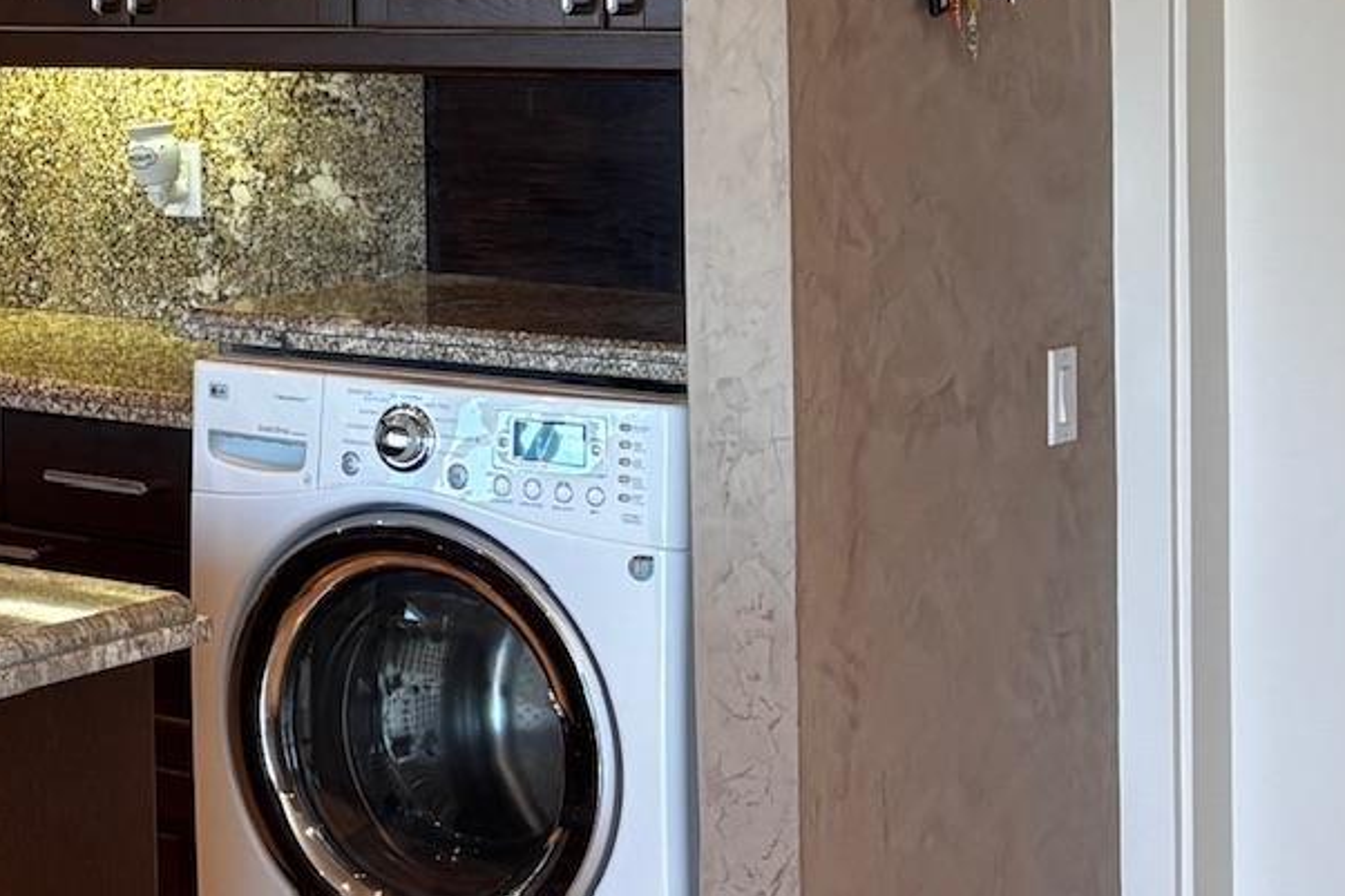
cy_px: 56
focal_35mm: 92
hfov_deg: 20.8
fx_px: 3436
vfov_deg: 14.7
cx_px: -239
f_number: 1.6
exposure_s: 1/60
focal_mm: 5.96
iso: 125
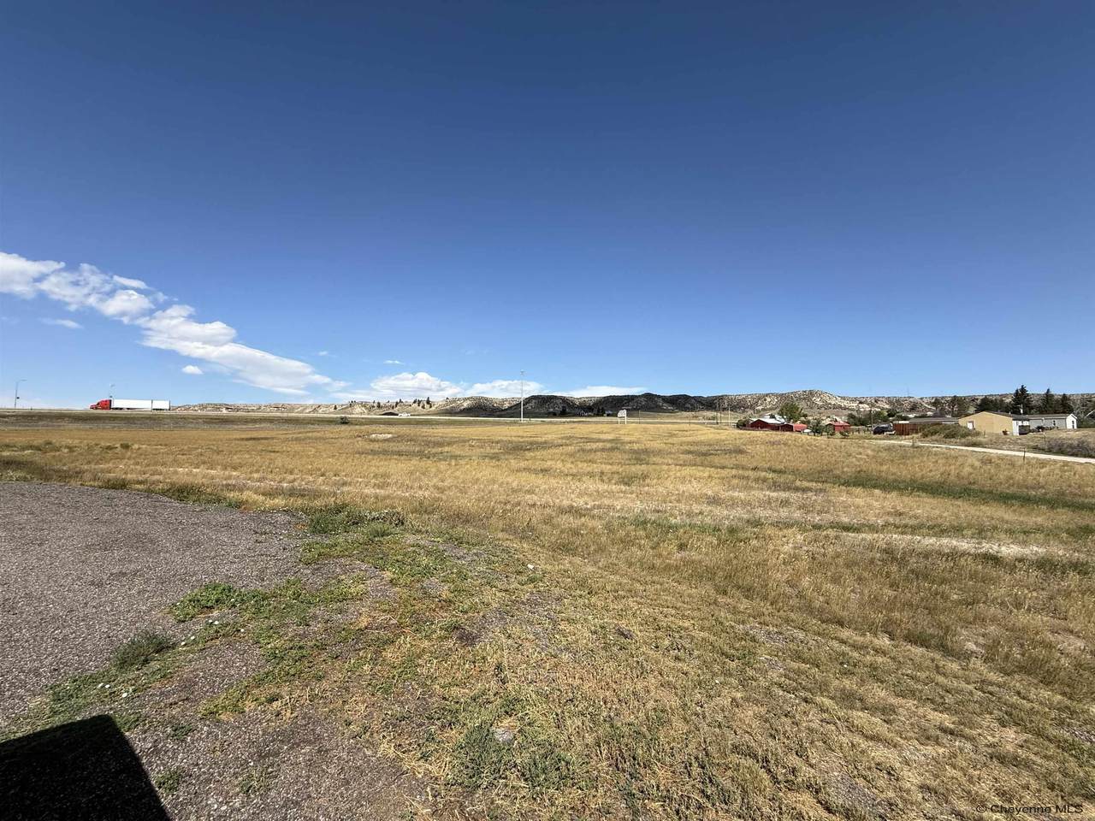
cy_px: 410
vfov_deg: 85.7
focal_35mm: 14
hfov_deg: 102.1
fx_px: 443
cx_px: 548
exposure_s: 1/2717
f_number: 2.2
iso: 50
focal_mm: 2.22
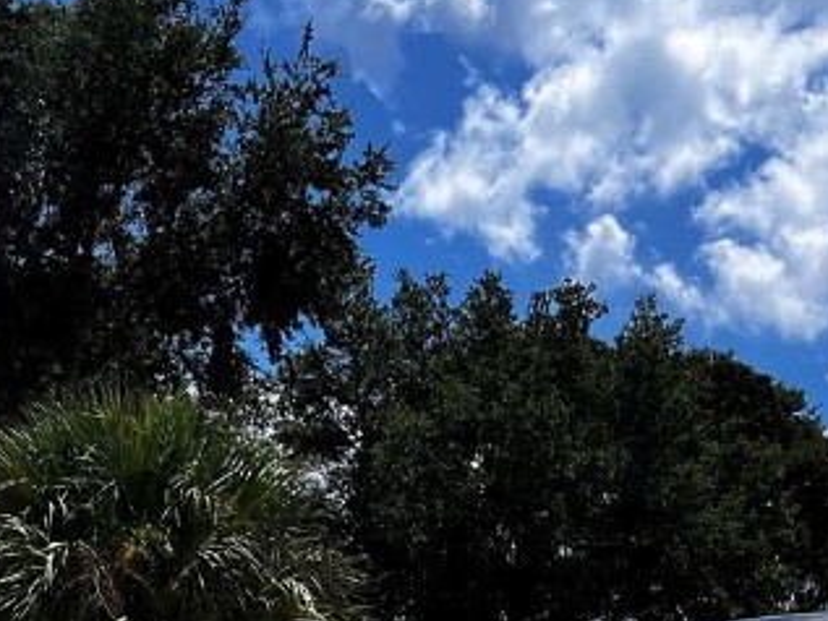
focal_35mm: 84
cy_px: 882
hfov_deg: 23.3
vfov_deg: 16.3
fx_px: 2010
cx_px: 384
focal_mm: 5.1
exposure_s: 1/5319
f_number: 1.6
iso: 50
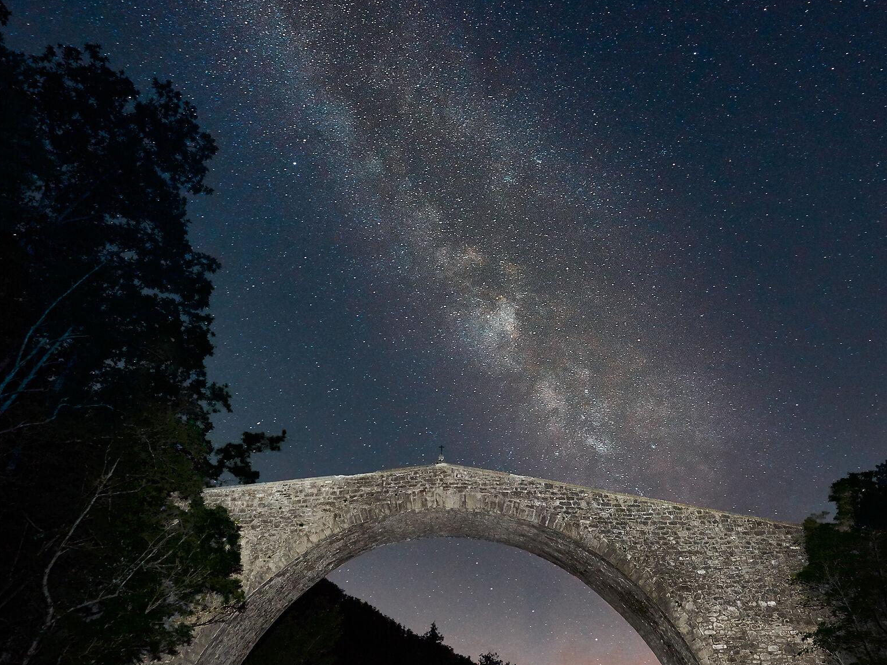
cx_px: 455
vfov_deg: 56.8
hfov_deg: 71.6
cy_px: 349
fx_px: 615
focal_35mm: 24
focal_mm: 16
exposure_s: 25
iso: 3200
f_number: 4
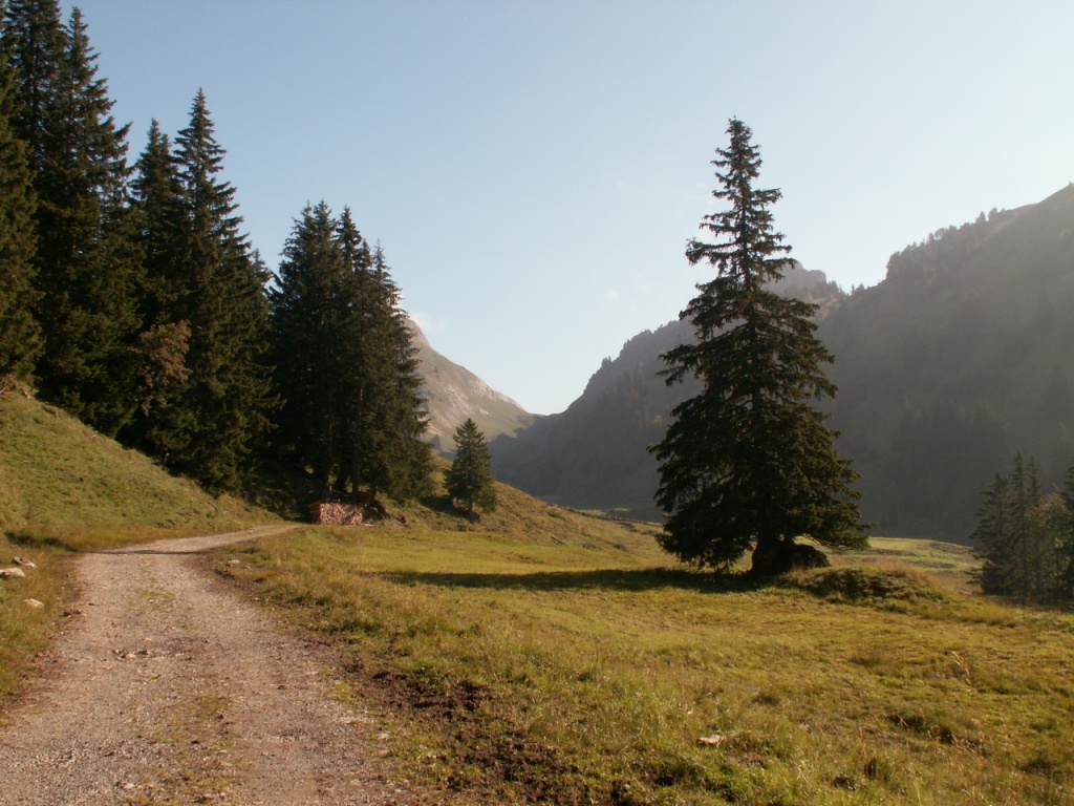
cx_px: 537
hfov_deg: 52.6
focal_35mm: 35
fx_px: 1086
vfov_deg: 40.7
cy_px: 403
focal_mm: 5.86
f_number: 6.3
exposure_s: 1/160
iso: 50
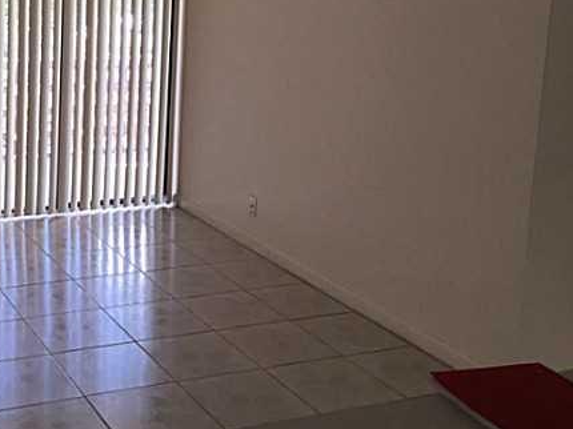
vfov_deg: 26.6
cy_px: 95
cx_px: 65
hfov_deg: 33.8
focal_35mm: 54
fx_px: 893
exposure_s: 1/120
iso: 64
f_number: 2.2
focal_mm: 4.15
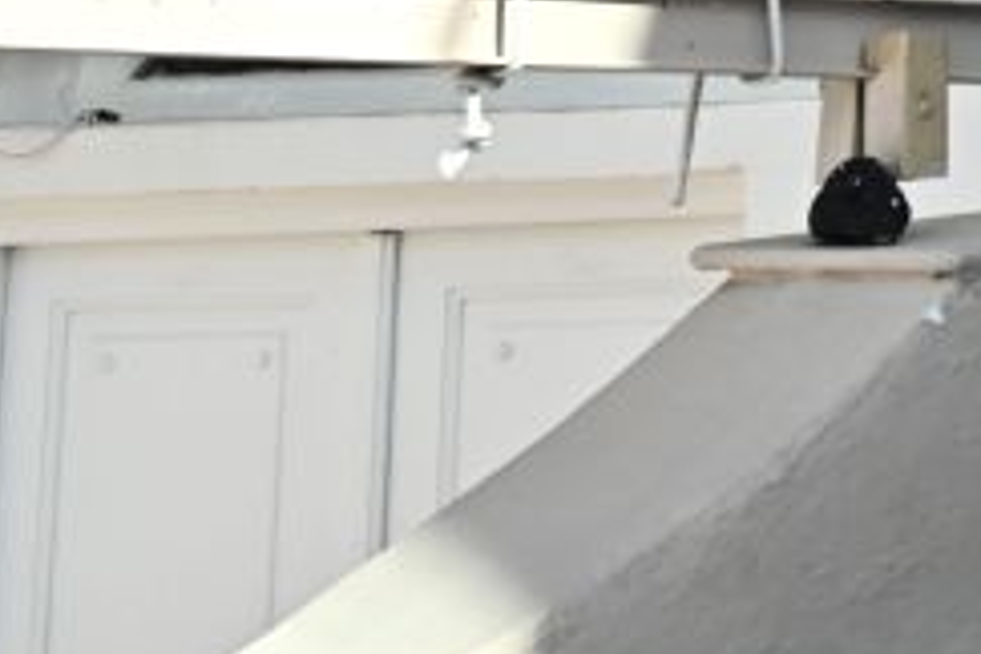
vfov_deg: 8.8
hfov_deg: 12.8
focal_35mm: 143
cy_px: -848
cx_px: 1857
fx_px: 3896
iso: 640
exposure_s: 1/2500
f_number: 5
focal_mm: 29
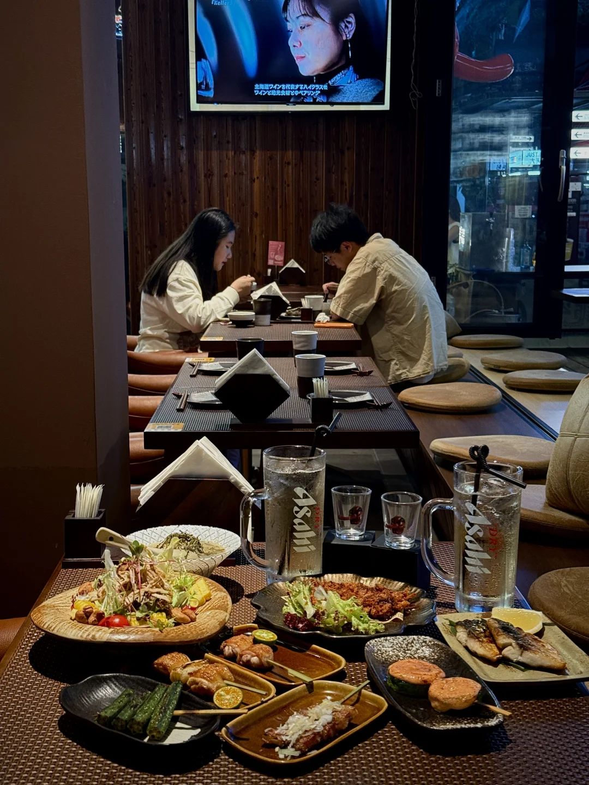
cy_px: 392
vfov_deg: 39.7
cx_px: 294
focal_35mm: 48
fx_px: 1089
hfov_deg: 30.3
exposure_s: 1/33
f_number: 1.78
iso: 200
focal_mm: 6.76
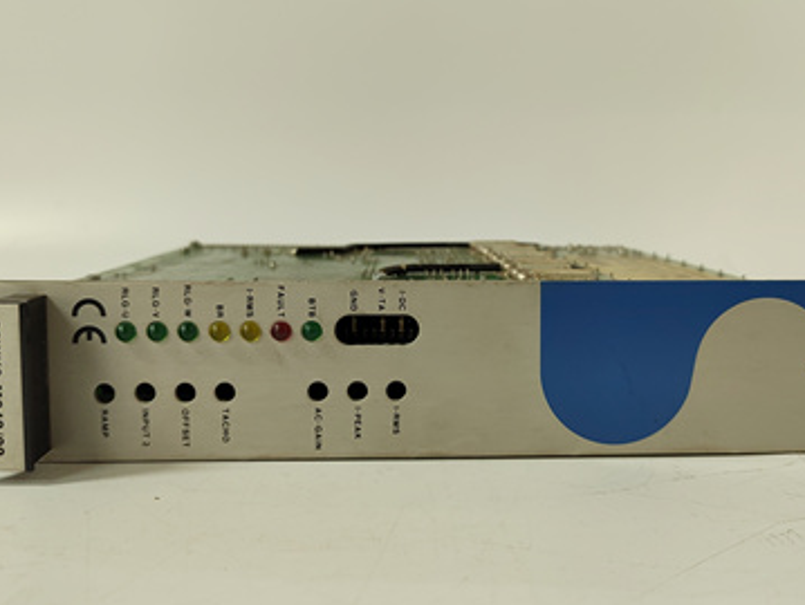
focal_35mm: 32
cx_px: 426
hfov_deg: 56.7
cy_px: 241
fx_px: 745
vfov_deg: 44.0
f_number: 1.9
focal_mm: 5.52
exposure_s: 1/100
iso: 2209
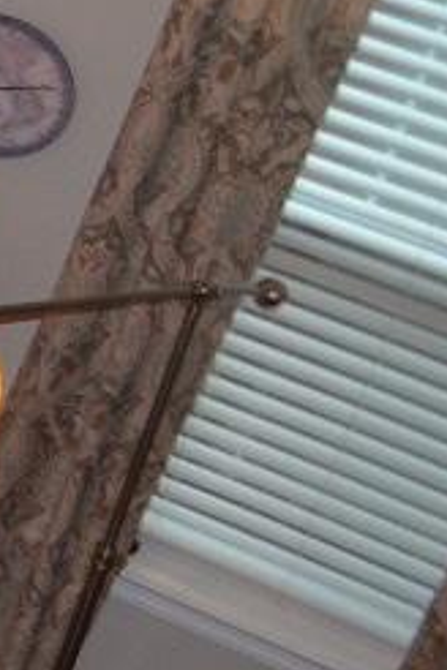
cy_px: 172
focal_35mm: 165
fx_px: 3073
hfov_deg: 6.9
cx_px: -1180
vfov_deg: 12.4
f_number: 3.8
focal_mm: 22
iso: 1000
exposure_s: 1/60
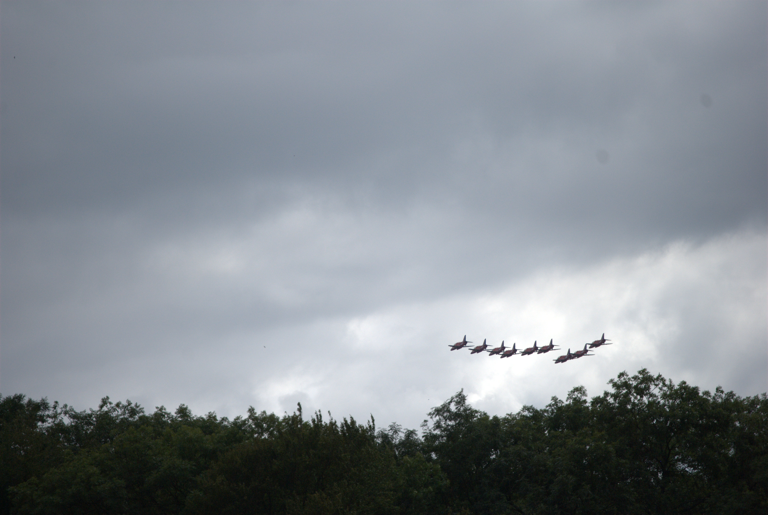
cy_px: 258
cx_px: 384
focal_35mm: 300
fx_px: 6409
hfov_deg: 6.9
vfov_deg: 4.6
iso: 180
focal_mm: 200
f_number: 5.6
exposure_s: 1/2000
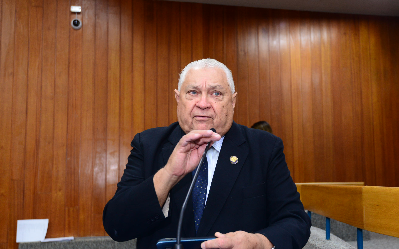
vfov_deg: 30.5
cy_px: 140
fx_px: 457
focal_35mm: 42
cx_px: 214
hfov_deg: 47.2
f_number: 4.5
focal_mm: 35
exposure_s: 1/60
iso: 1600
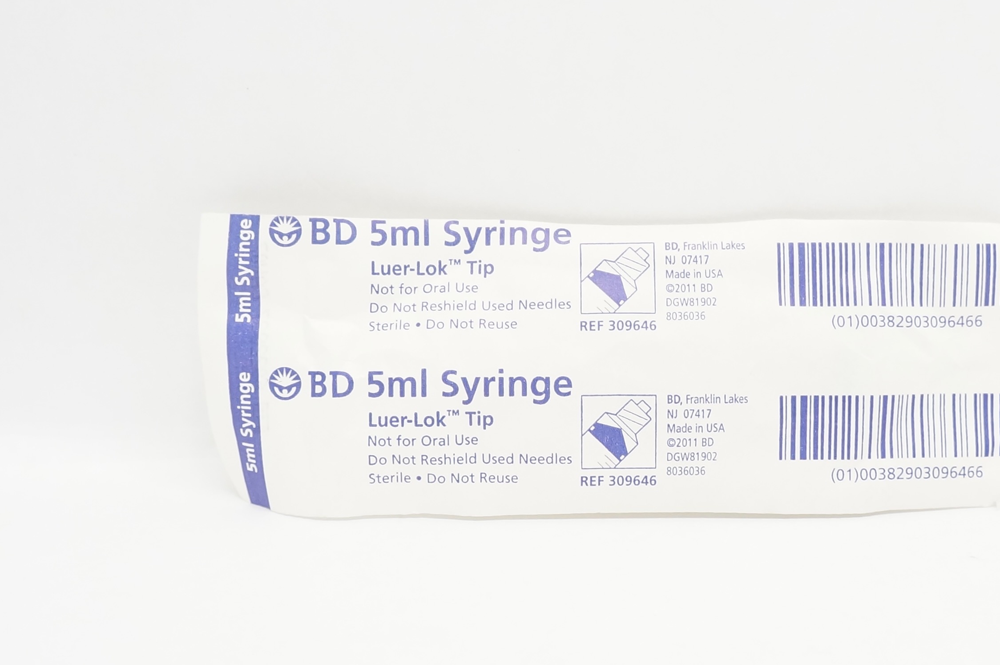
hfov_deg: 33.8
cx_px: 629
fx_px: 1637
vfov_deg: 22.9
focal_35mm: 59
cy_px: 335
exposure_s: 1/80
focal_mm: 18
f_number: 5.6
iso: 800
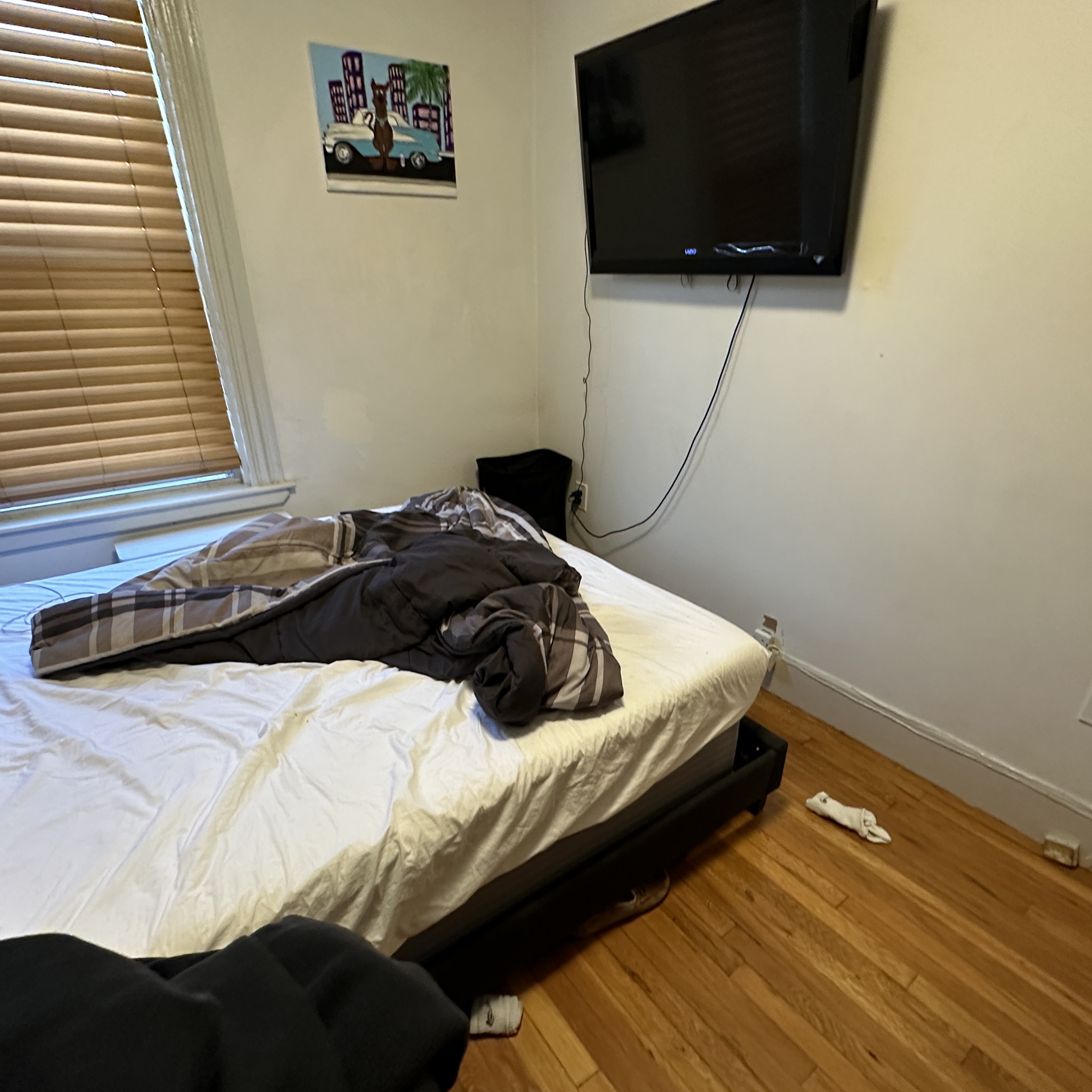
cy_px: 578
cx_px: 538
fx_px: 642
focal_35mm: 18
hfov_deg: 80.7
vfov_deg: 80.6
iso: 250
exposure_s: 1/60
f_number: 2.2
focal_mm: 2.22
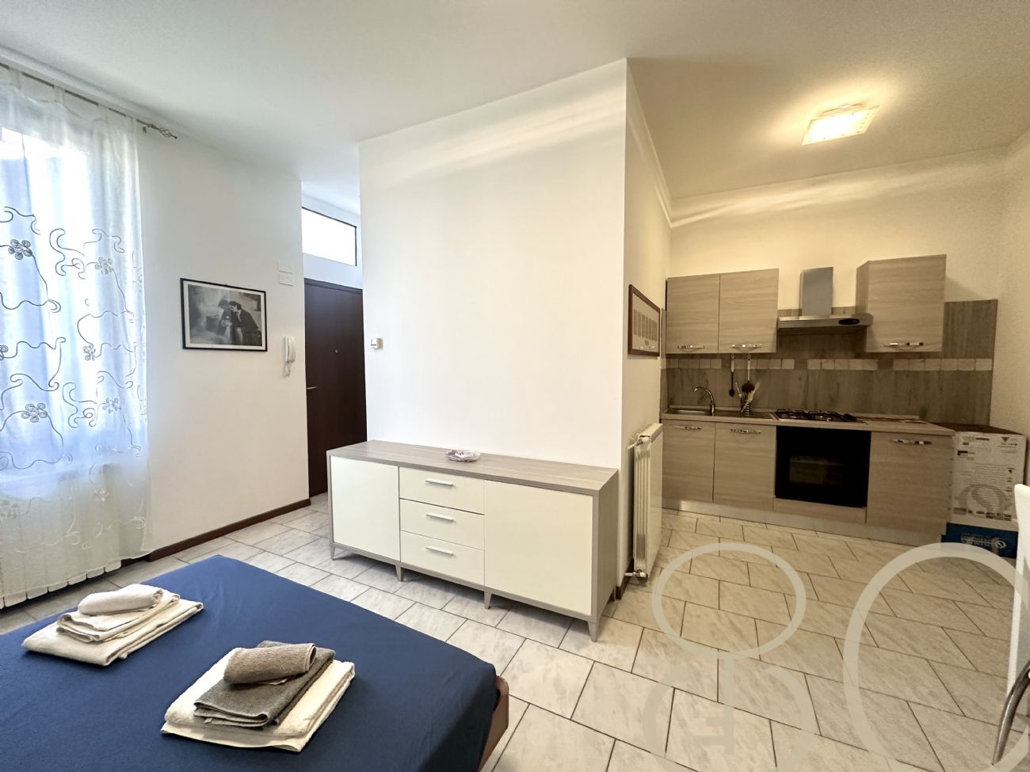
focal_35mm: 14
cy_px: 386
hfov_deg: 102.1
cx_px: 515
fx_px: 417
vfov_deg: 85.7
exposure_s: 1/50
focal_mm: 2.22
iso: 200
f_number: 2.2
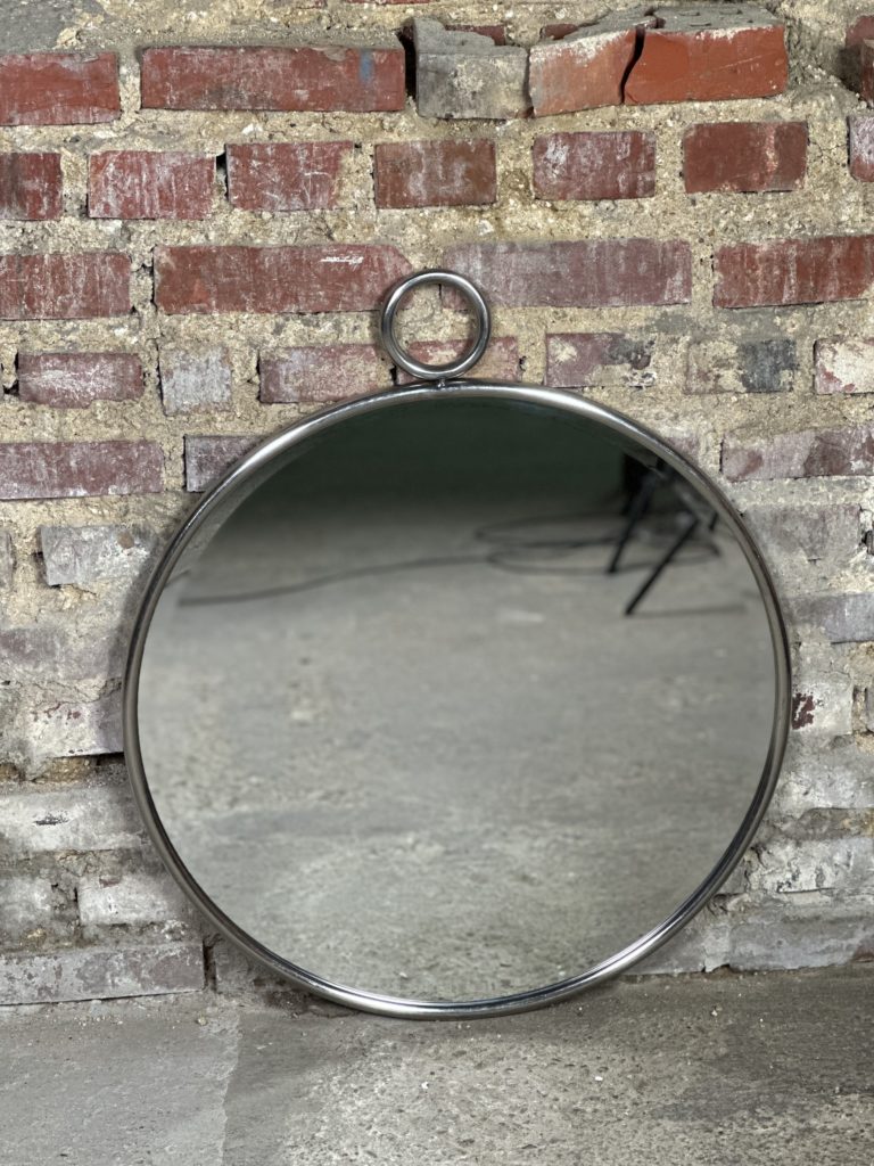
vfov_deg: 25.3
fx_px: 2592
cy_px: 583
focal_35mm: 77
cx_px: 437
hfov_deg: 19.1
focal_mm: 9
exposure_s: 1/33
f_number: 2.8
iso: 200
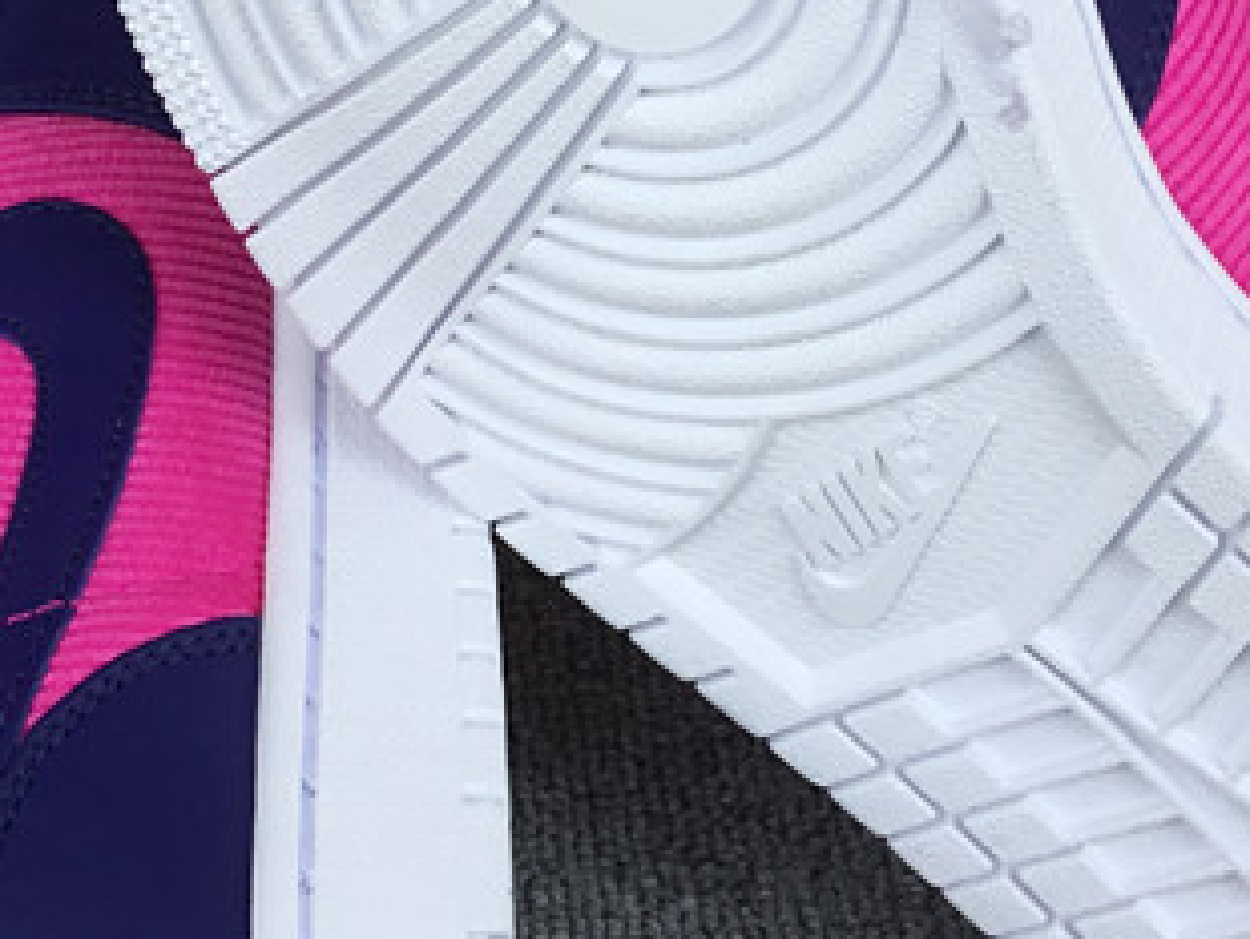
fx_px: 3252
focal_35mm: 90
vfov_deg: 16.4
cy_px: 260
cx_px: 488
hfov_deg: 21.7
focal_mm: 3.3
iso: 25
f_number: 2.4
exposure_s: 1/823
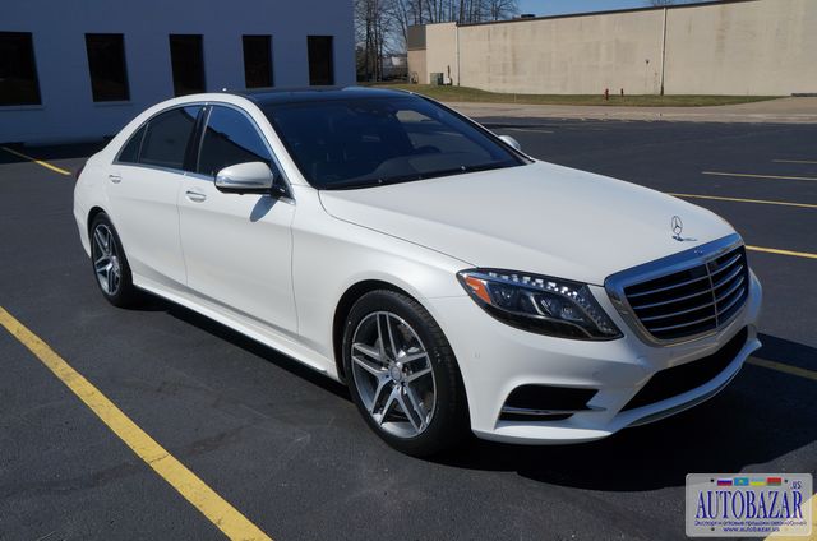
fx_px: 713
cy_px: 270
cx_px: 408
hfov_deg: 59.6
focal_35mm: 32
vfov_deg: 41.5
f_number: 9
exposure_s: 1/1250
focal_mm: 21
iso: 200
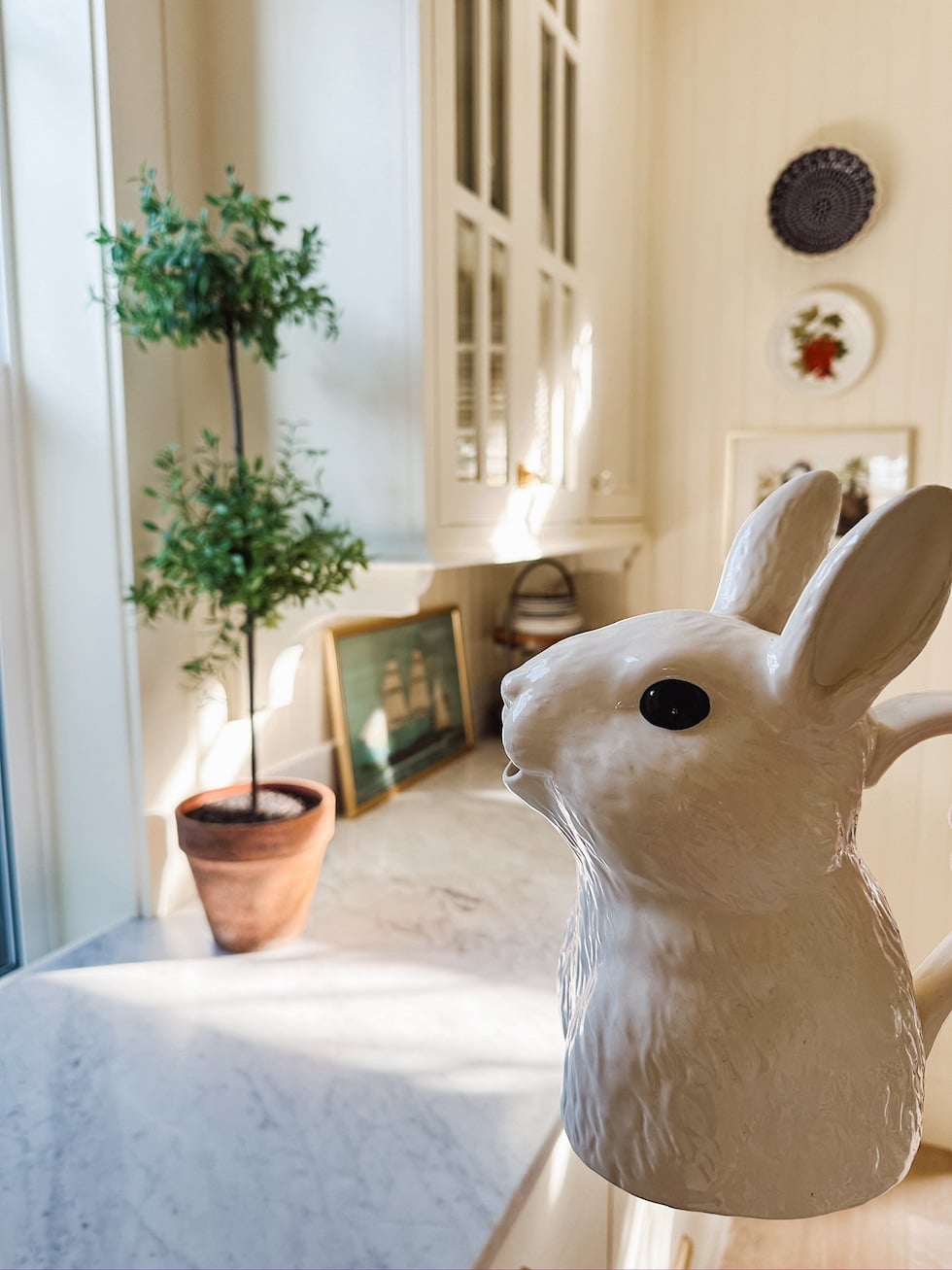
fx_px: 880
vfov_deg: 71.6
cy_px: 635
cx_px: 476
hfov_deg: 56.8
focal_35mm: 24
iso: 80
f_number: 1.8
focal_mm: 6.86
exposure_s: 1/160
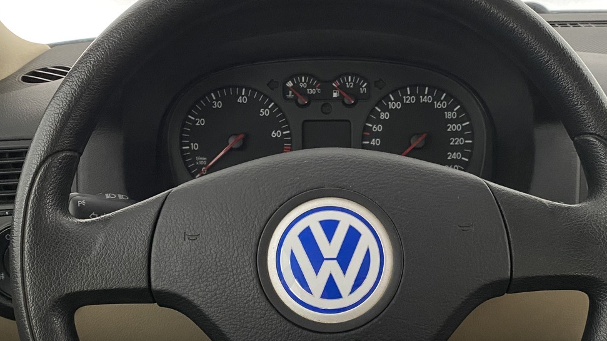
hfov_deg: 48.3
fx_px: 676
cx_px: 331
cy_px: 249
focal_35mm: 42
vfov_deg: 28.0
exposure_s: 1/33
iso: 640
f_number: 1.8
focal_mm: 4.25
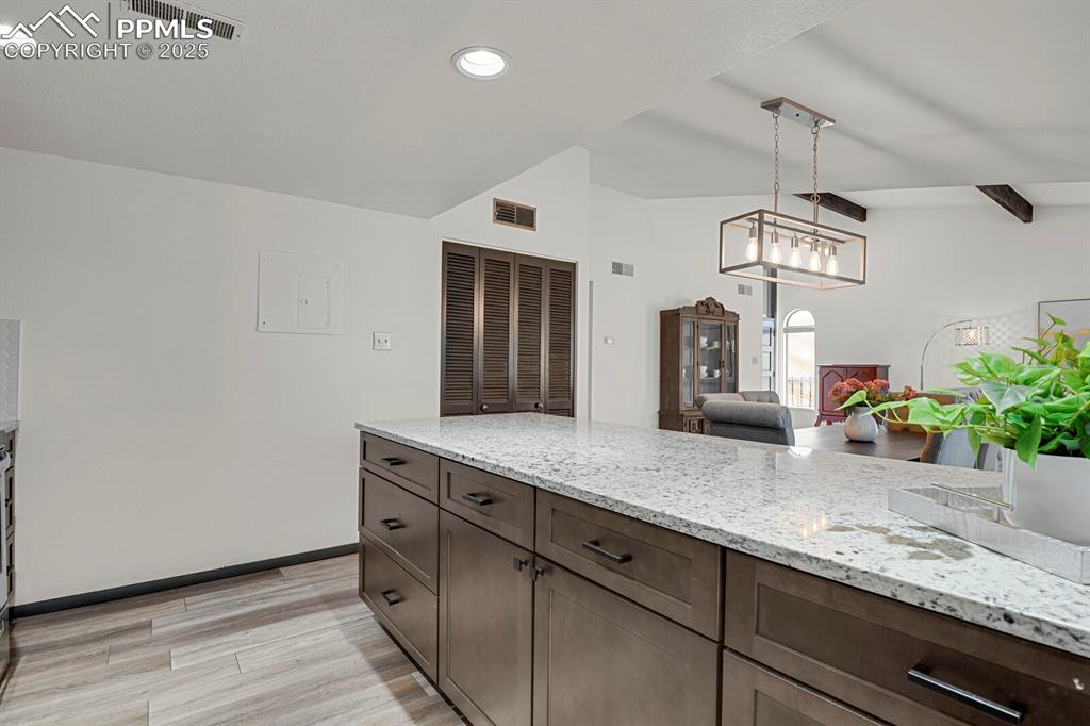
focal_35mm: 17
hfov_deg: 93.3
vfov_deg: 70.4
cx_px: 545
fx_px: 515
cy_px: 363
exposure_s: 2.5
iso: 250
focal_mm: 17
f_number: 8
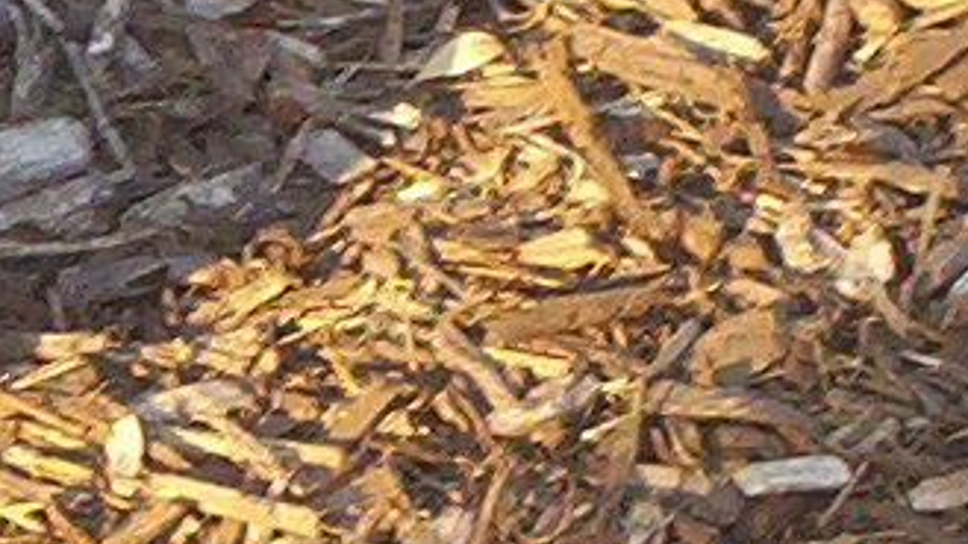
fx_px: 17221
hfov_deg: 3.2
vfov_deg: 1.8
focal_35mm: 671
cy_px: 185
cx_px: -568
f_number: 4.62
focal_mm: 16.3
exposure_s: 1/125
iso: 140
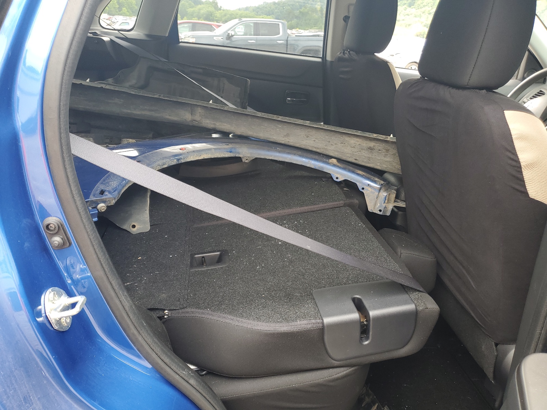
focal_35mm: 26
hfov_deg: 67.3
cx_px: 274
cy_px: 205
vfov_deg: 53.1
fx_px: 411
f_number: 1.5
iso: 51
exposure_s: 1/120
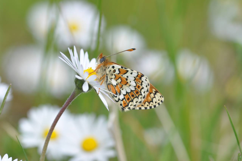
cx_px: 121
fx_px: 906
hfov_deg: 15.2
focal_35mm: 135
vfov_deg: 10.1
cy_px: 80
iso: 200
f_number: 8
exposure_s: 1/250
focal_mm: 90
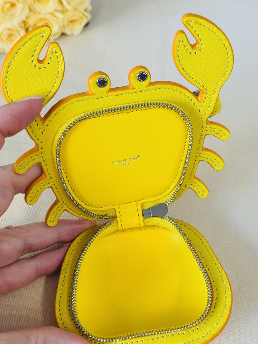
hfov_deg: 30.3
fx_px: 477
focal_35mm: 48
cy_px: 172
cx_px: 129
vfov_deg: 39.7
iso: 50
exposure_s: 1/50
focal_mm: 6.76
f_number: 1.78
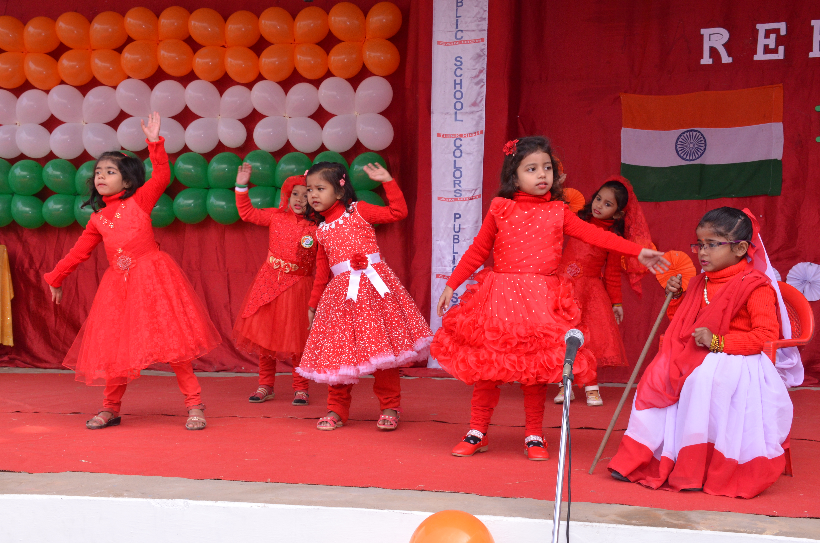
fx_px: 1193
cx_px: 410
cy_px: 272
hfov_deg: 37.9
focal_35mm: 52
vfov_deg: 25.6
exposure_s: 1/160
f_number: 11
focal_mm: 35
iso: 500
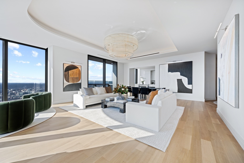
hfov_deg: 104.3
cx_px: 122
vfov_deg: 81.2
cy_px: 82
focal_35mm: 14
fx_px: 95
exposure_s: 1/30
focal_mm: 14
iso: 100
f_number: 5.6
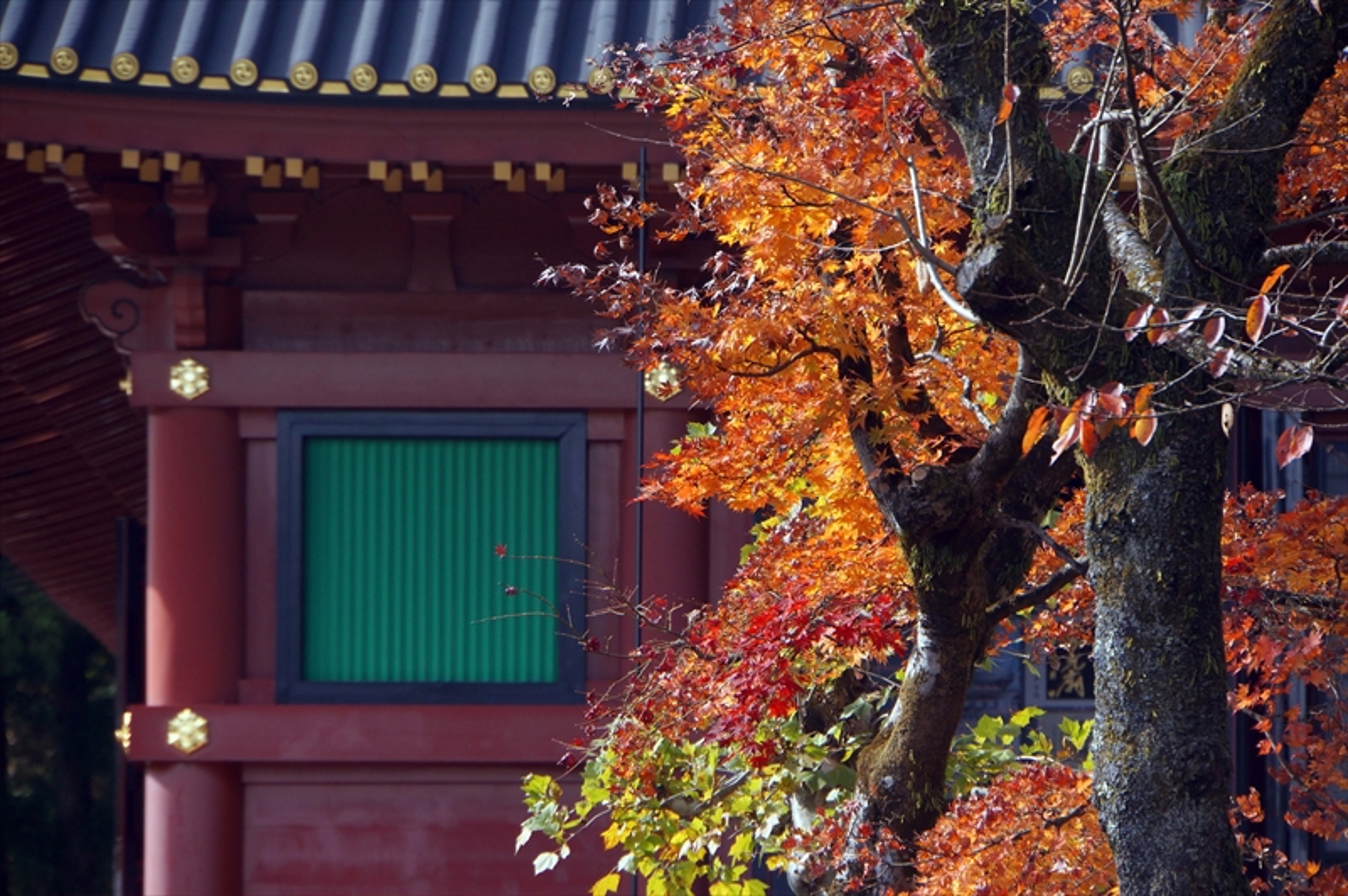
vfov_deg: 5.3
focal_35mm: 261
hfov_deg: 7.9
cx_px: 674
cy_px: 448
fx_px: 9754
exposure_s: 1/250
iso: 250
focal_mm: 173.8
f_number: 7.1
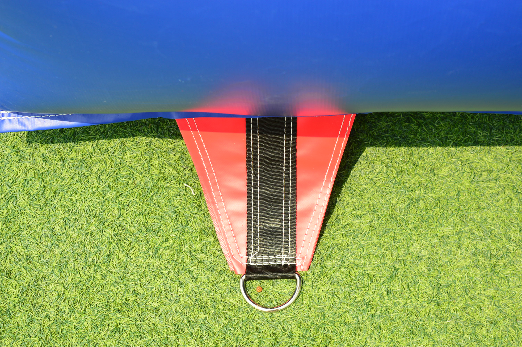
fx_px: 1087
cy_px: 174
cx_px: 261
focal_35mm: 75
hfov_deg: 27.0
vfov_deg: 18.1
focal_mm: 50
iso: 100
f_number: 8
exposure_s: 1/250
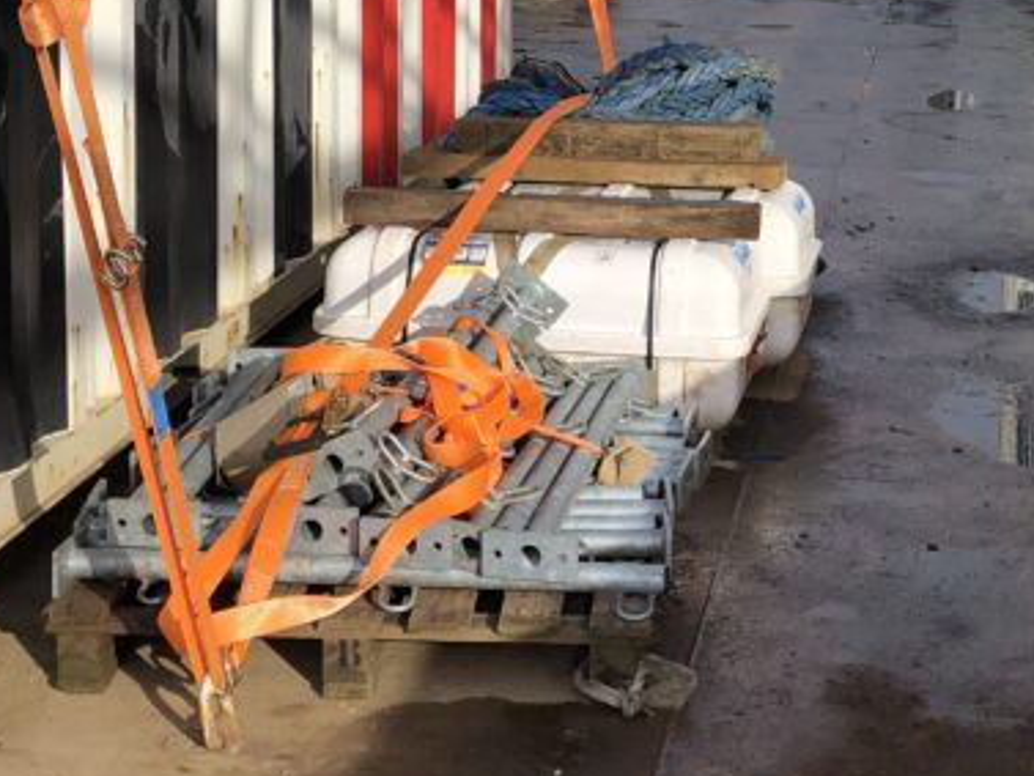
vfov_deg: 19.0
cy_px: 69
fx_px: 2271
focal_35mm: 76
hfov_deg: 25.5
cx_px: 666
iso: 20
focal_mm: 3.99
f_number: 1.8
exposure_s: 1/1919
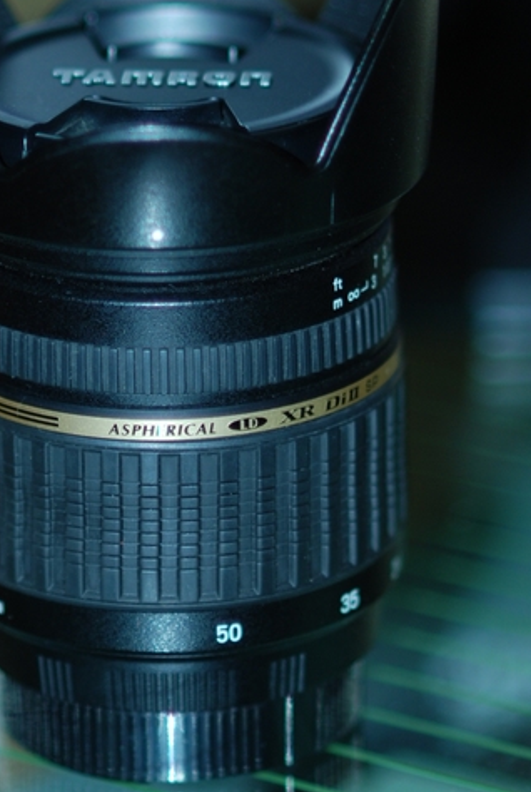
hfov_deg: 5.7
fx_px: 5329
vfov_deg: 8.5
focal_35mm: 242
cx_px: 140
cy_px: 202
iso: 200
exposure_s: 1/60
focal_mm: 85
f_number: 2
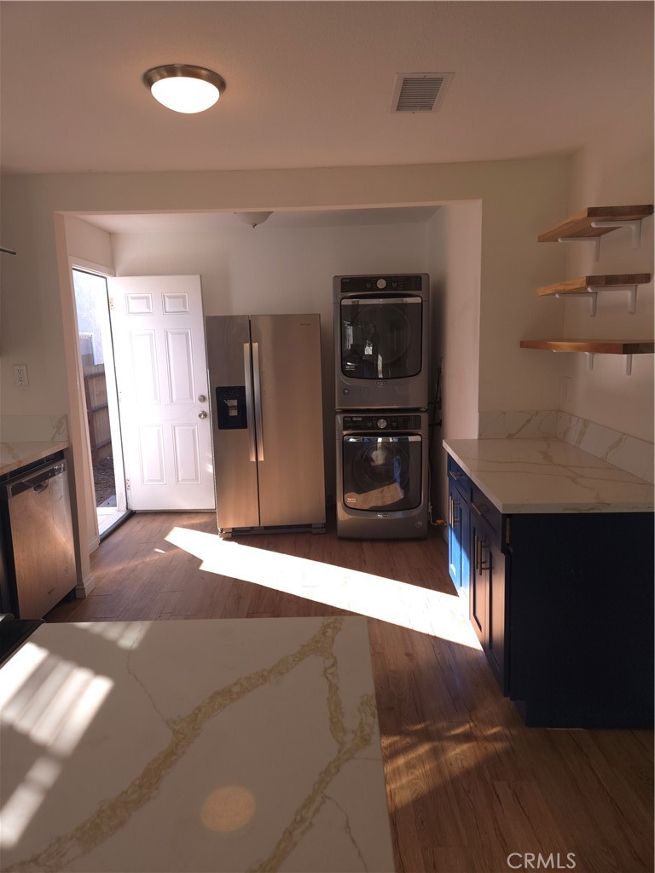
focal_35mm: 23
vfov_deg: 73.9
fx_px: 580
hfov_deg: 58.9
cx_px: 328
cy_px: 436
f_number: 1.8
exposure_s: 1/232
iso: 50
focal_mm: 5.4
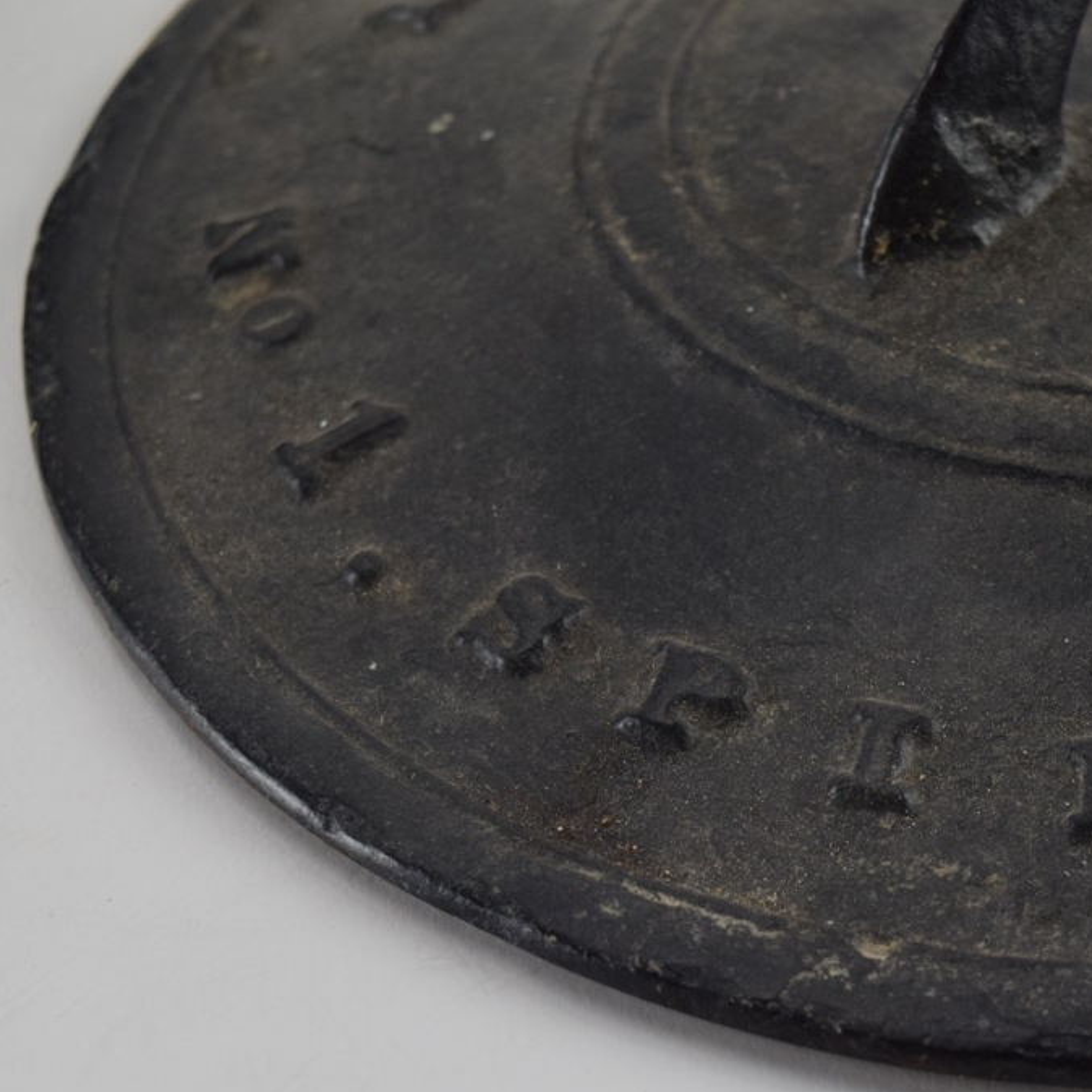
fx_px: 3284
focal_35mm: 92
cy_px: 676
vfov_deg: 18.9
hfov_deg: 18.7
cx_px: 906
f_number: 6.3
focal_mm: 38
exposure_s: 1/125
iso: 800
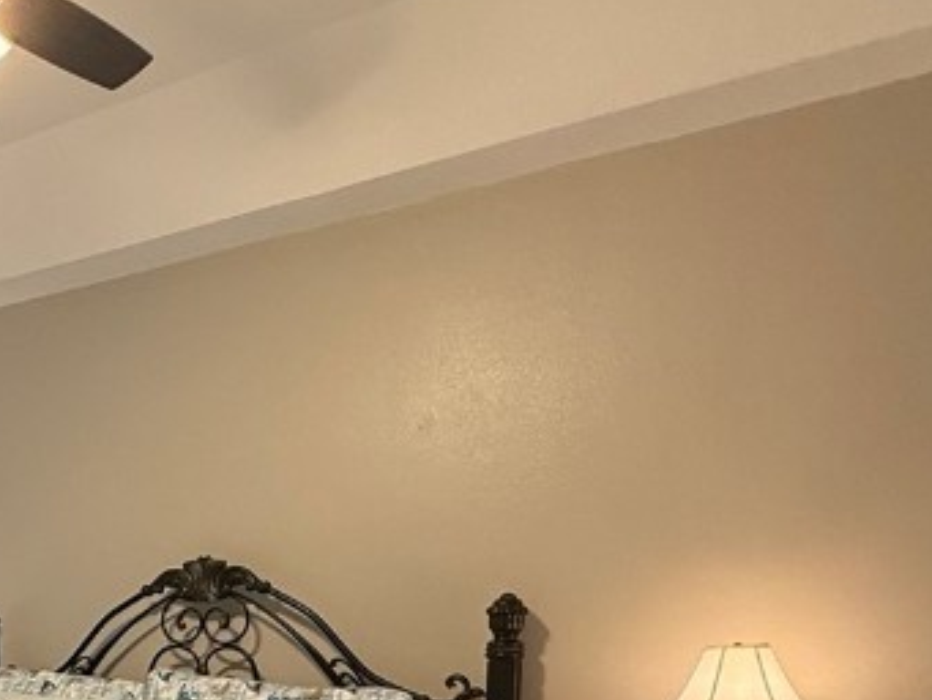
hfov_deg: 37.2
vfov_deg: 31.0
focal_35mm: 42
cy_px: 752
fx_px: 1131
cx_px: -107
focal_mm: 2.22
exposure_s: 1/60
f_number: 2.2
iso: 320
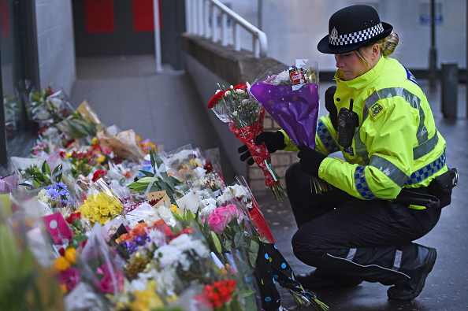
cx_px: 234
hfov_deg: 28.9
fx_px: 909
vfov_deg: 19.4
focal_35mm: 70
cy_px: 156
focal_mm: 70
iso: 1400
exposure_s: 1/640
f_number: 2.8
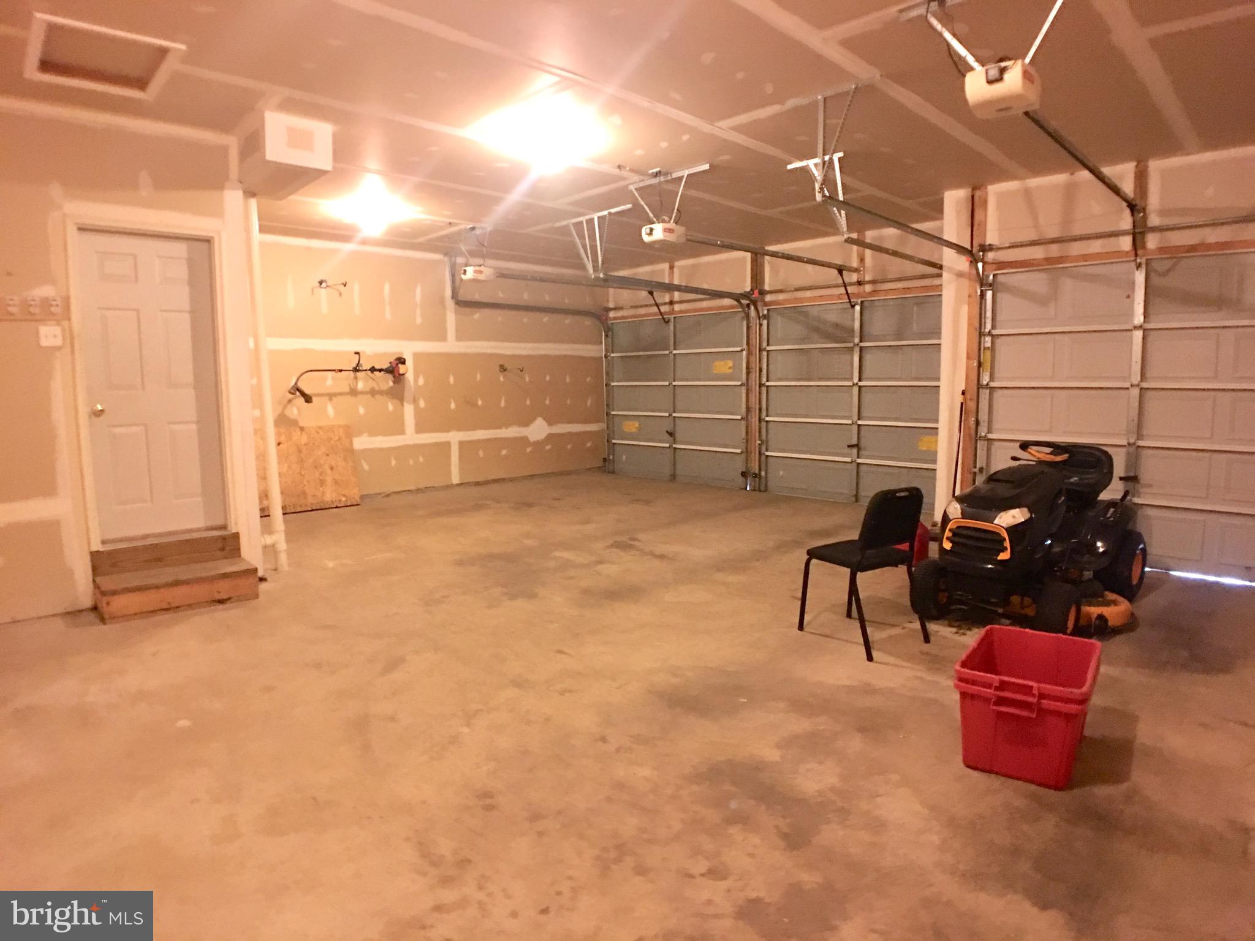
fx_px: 1051
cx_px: 628
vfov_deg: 48.2
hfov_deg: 61.7
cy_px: 470
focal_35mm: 29
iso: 80
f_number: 2.2
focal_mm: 4.15
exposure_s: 1/4
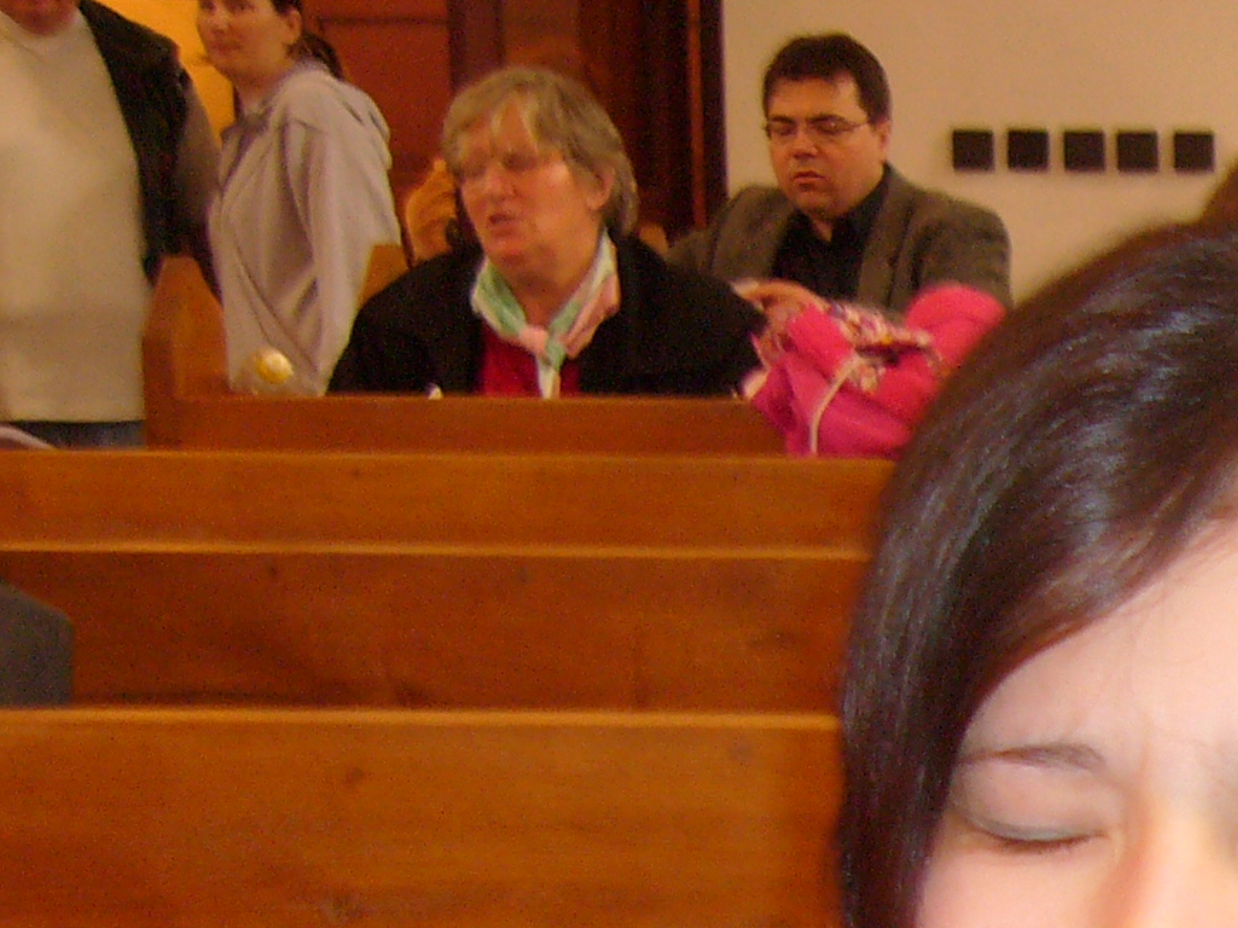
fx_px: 3683
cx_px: 1716
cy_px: 1103
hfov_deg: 17.6
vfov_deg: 13.9
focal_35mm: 103
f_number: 2.8
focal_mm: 5.8
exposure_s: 1/8
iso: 100
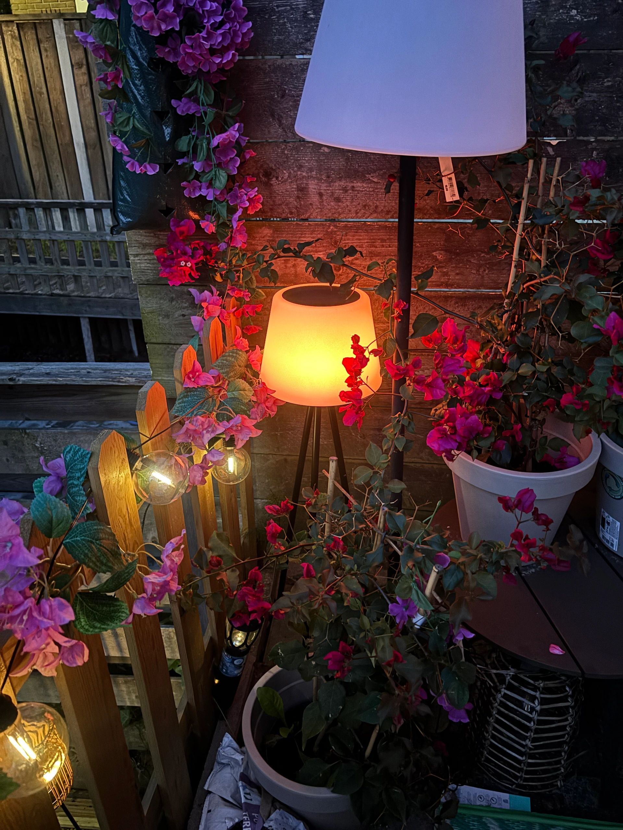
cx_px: 312
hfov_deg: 53.1
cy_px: 415
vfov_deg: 67.3
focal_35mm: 26
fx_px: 624
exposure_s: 1/9
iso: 1000
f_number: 1.6
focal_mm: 5.96
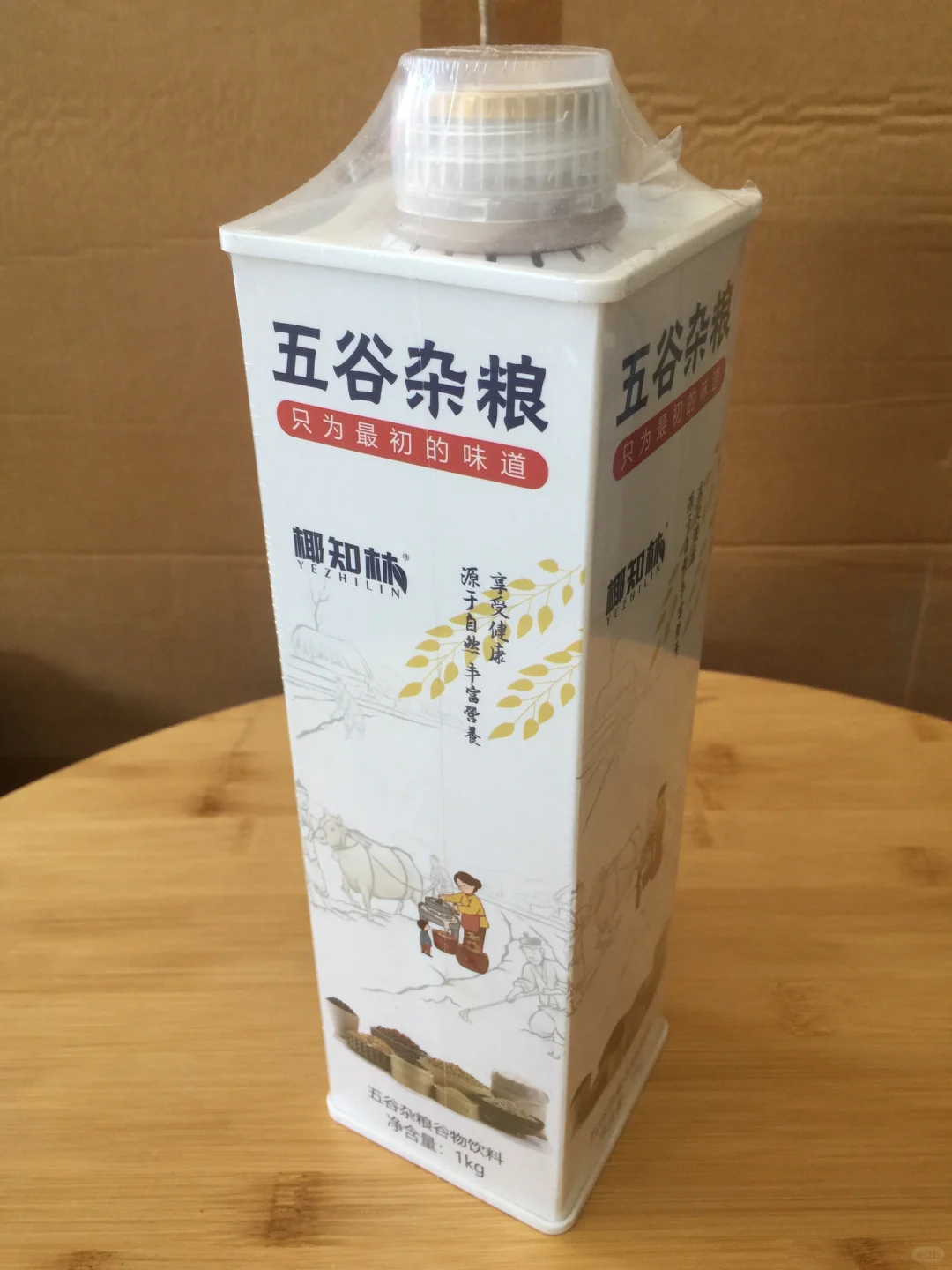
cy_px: 635
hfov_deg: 48.2
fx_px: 1063
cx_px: 476
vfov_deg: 61.7
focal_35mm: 29
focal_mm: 4.15
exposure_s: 1/33
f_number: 2.2
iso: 40
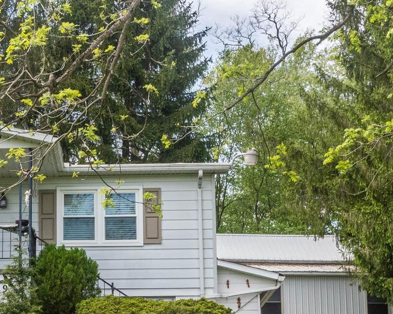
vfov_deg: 14.5
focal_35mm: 106
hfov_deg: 17.7
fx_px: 1233
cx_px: -4
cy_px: 234
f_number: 10
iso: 500
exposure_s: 1/250
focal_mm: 24
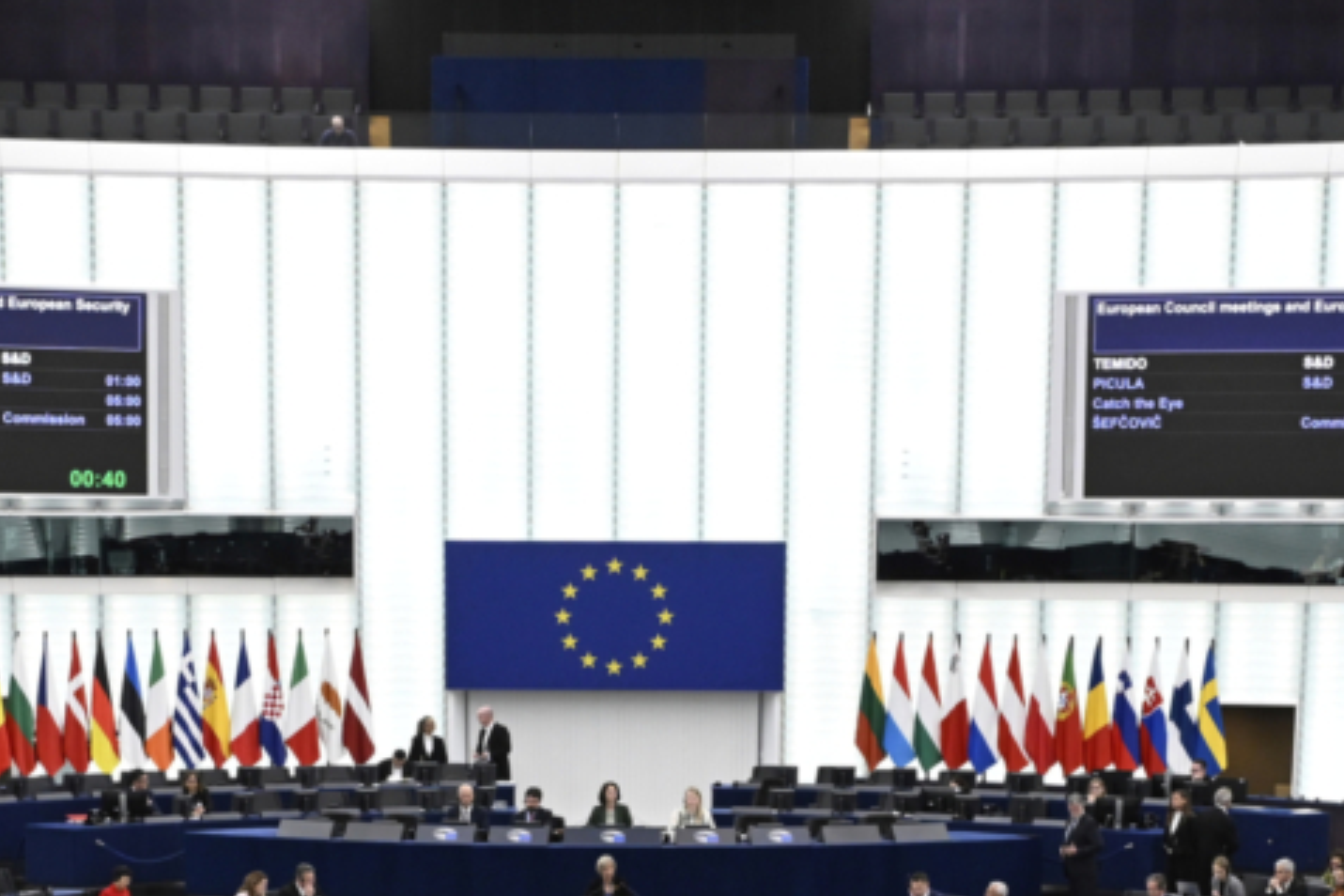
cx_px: 586
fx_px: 2912
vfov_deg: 16.7
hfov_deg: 26.0
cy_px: 1082
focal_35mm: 78
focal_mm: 31
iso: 3200
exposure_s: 1/250
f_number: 4
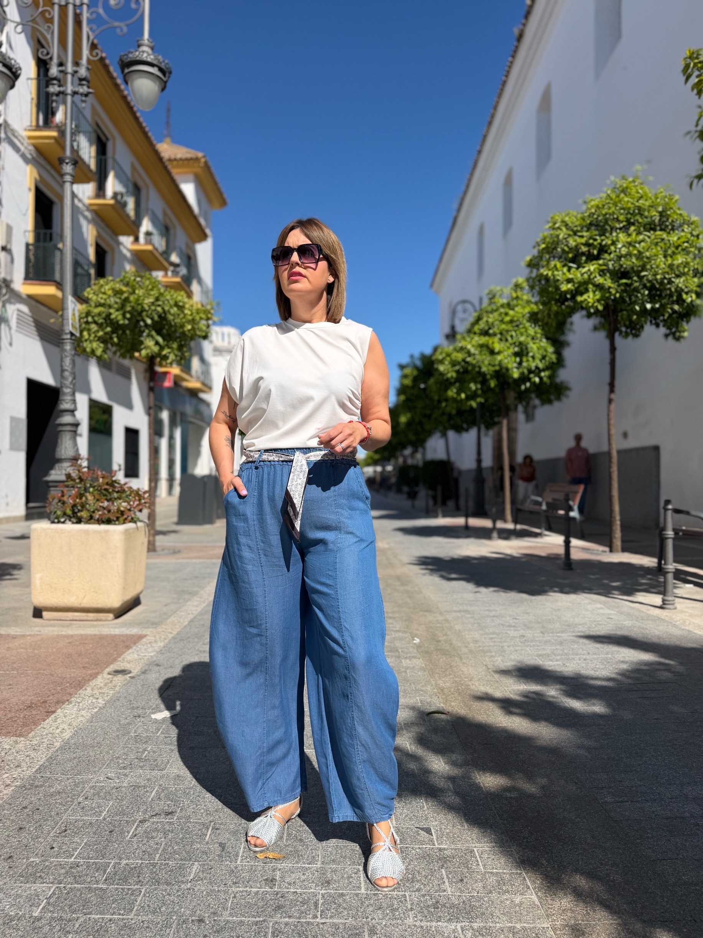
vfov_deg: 71.6
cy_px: 469
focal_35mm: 24
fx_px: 650
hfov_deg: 56.8
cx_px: 352
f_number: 1.78
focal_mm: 6.76
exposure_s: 1/6173
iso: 80
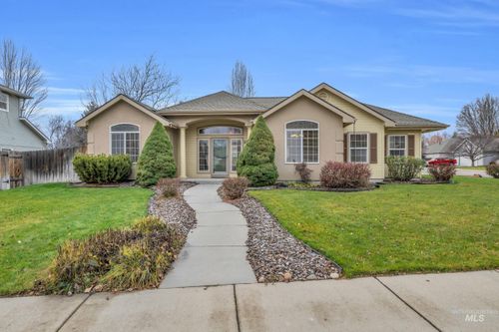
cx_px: 250
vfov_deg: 63.2
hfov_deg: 85.4
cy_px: 166
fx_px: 270
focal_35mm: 20
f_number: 9
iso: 100
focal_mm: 19.5
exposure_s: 1/80
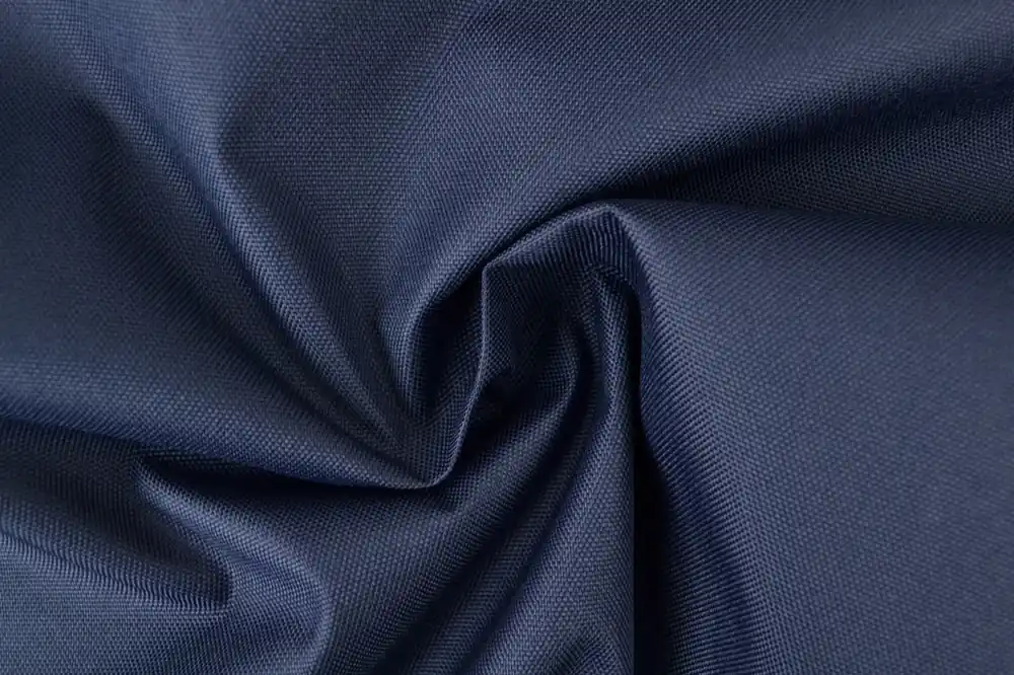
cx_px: 507
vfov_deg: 36.8
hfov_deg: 53.1
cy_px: 338
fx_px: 1014
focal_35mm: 36
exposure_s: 1/15
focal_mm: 24
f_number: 6.3
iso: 100
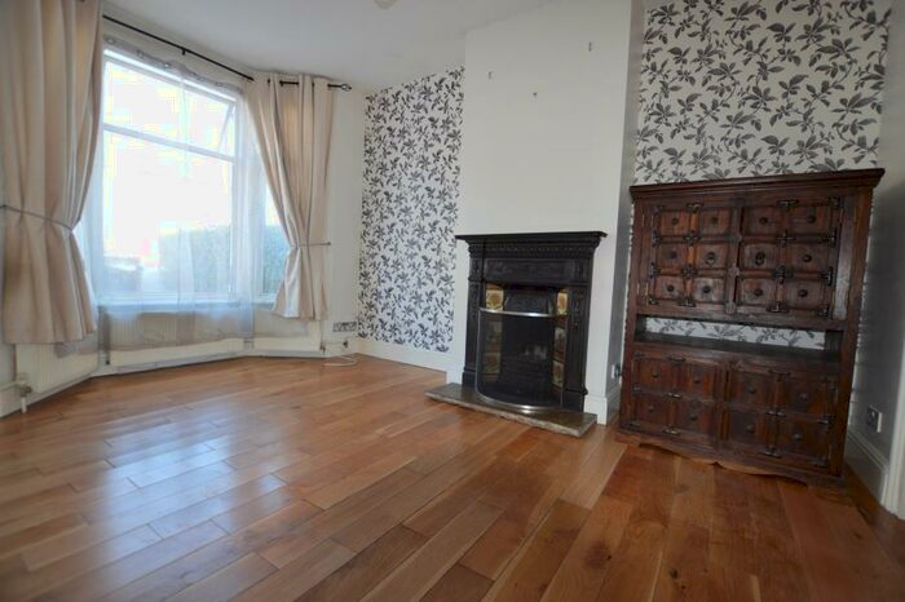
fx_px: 377
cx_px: 452
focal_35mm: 15
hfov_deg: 100.4
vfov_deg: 77.3
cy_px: 301
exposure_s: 1/60
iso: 400
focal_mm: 10
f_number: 4
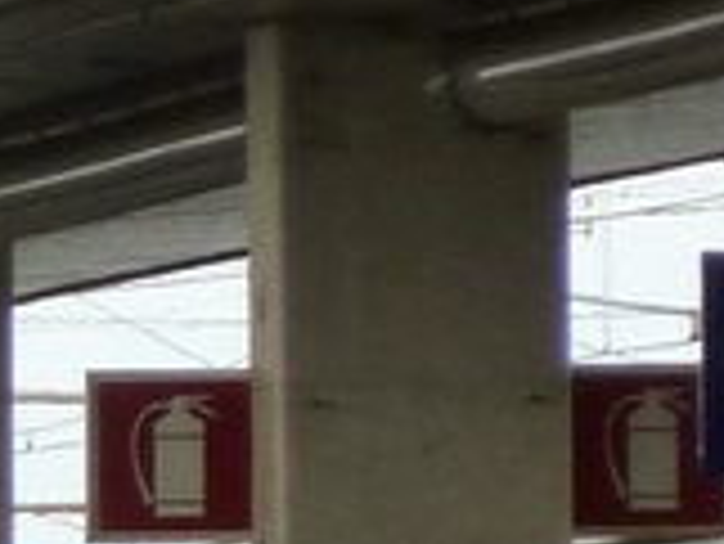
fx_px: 46843
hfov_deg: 0.9
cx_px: -1592
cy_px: 944
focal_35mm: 2238
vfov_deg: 0.7
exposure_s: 1/200
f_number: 4.9
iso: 125
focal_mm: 49.2
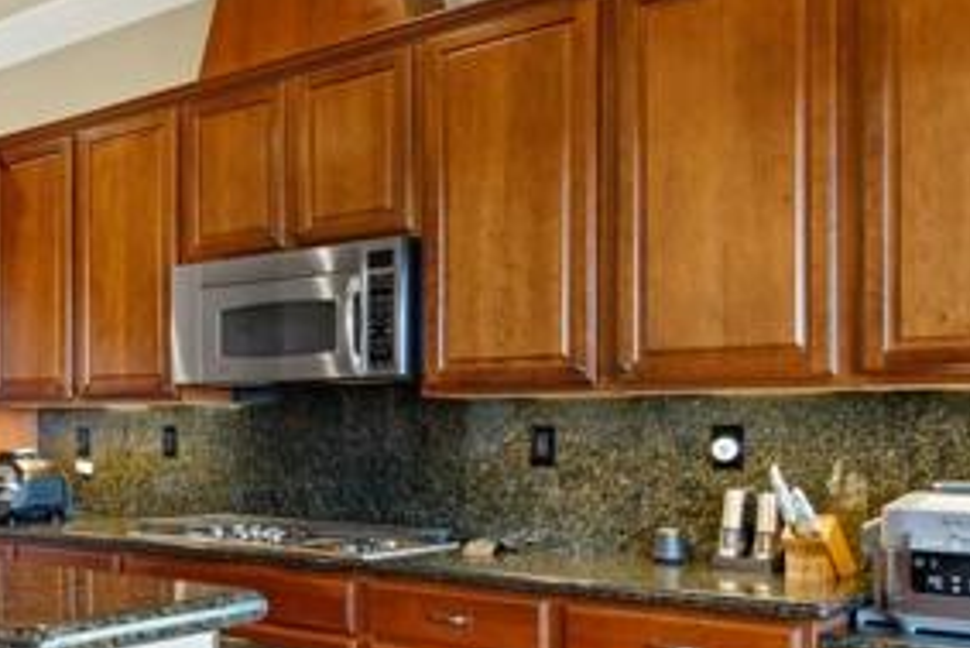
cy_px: 447
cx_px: 65
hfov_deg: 41.2
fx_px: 1159
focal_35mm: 43
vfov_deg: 30.9
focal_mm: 19
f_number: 8
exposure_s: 1/5
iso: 64
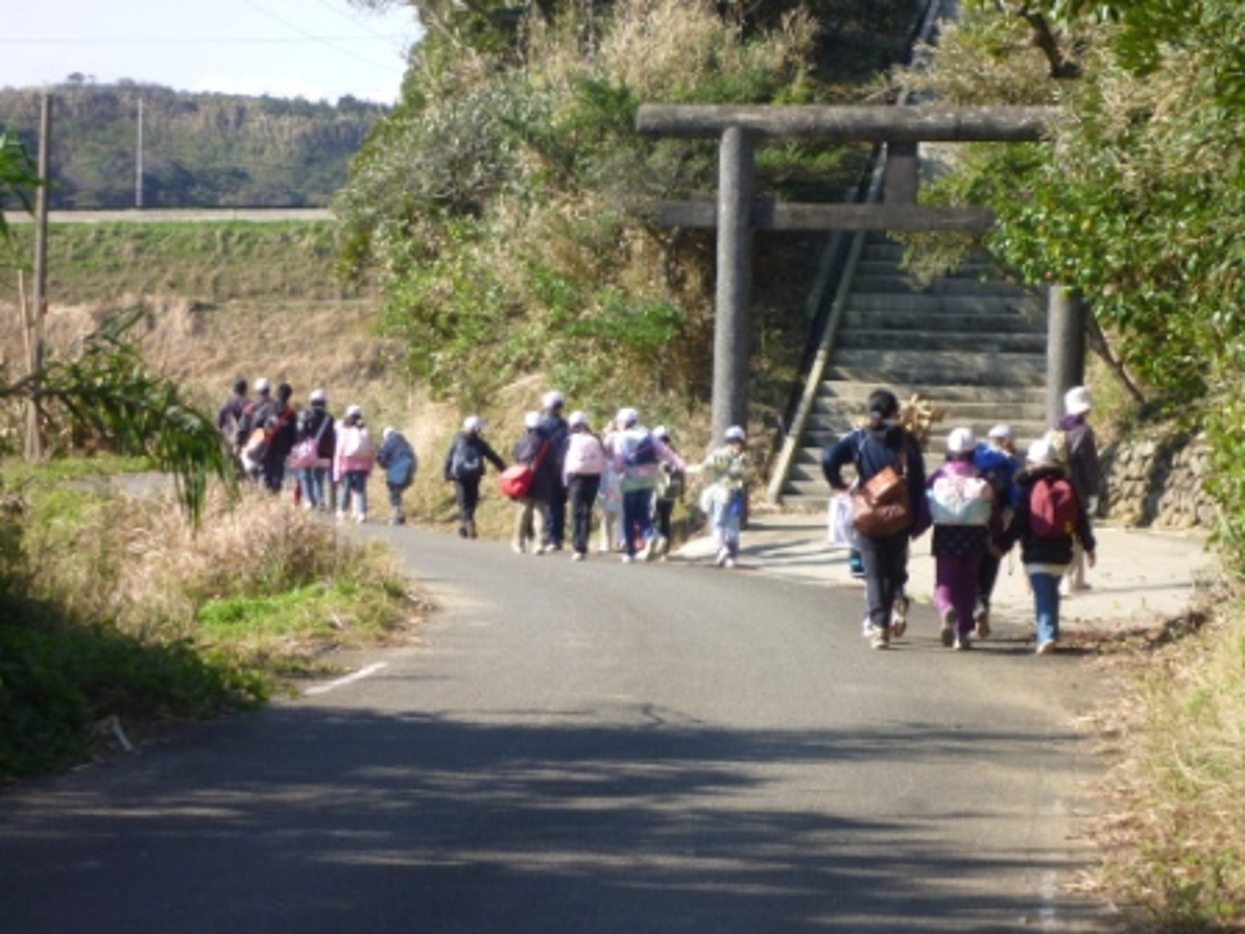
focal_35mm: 125
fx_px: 4496
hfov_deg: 15.8
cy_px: 467
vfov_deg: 11.9
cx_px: 622
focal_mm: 22.5
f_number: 5.9
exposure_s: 1/125
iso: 100
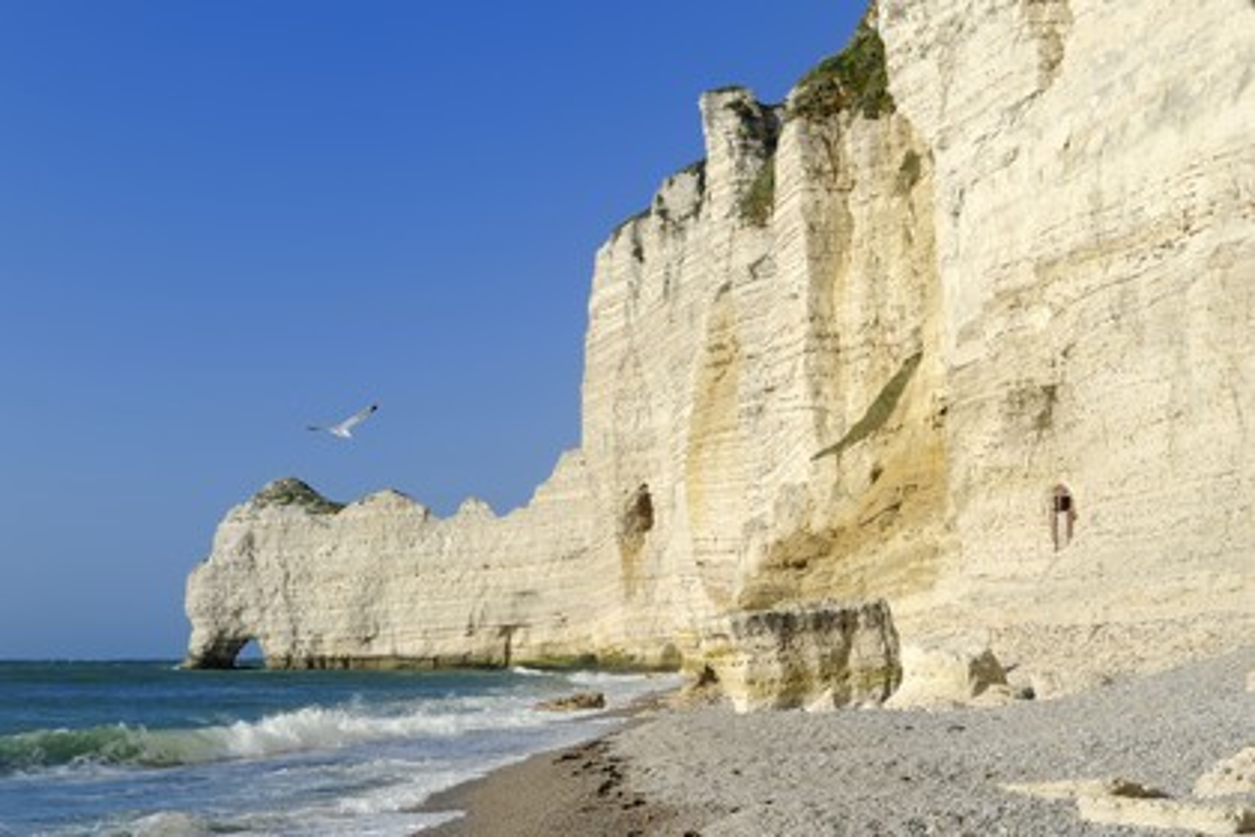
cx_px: 628
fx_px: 2301
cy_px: 418
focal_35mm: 66
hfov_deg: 30.5
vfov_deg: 20.6
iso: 200
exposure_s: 1/320
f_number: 11
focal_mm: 66
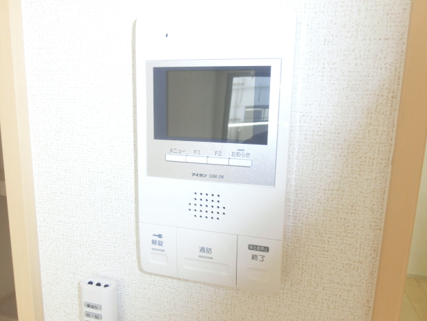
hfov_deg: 67.3
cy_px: 158
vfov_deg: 53.1
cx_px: 210
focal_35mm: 26
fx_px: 321
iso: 400
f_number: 3.3
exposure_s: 1/80
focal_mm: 4.4
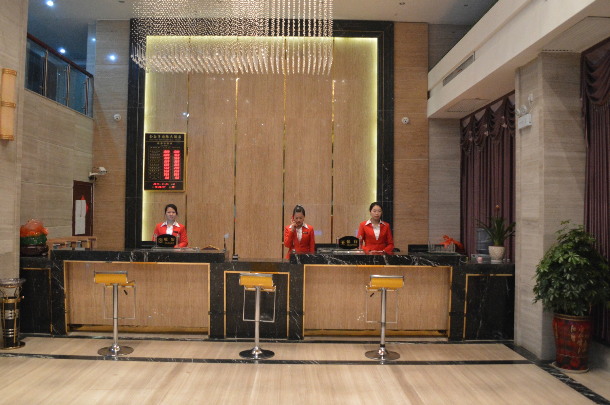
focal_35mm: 29
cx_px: 289
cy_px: 200
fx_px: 491
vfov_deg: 44.9
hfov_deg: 63.7
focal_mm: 18
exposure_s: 1/40
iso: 3200
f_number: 3.5
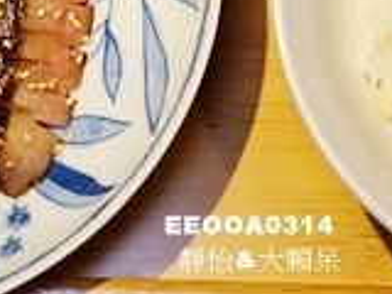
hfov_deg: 14.4
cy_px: -156
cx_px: 196
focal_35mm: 137
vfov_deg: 10.4
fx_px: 1551
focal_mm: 12.81
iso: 3200
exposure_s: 1/125
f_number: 4
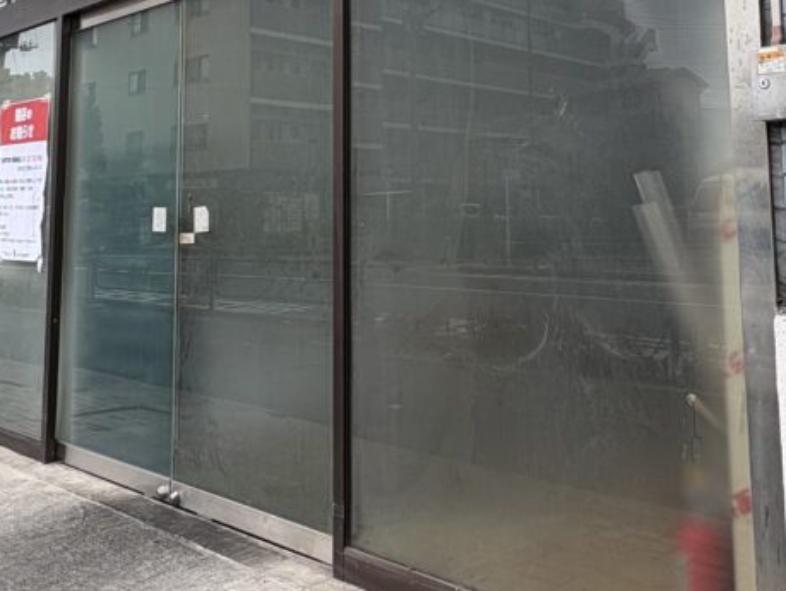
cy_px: 108
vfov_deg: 35.5
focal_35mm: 39
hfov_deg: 47.6
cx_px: 457
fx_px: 886
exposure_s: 1/349
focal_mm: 2.22
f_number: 2.2
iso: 40
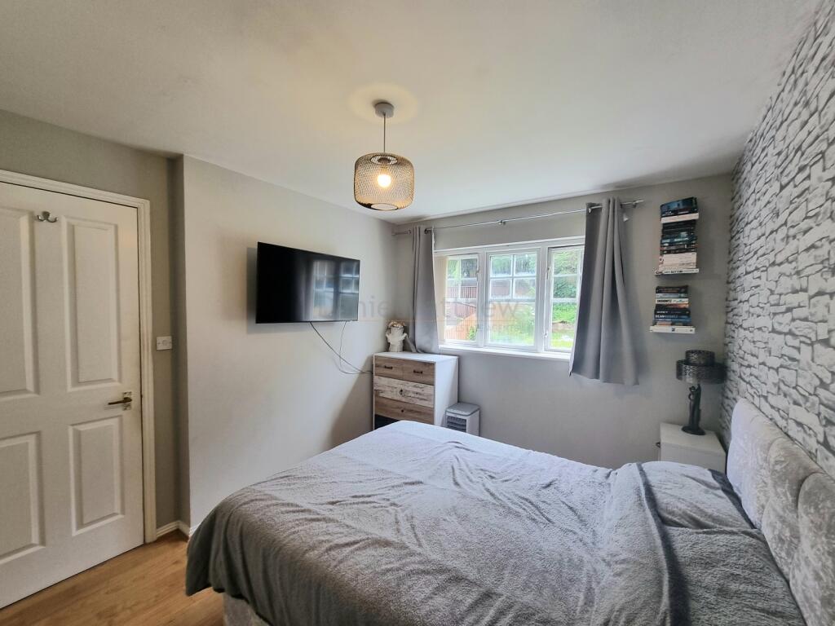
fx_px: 314
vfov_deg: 89.9
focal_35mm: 13
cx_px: 418
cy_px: 313
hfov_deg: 106.2
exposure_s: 1/60.2
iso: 64
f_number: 2.2
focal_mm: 2.2
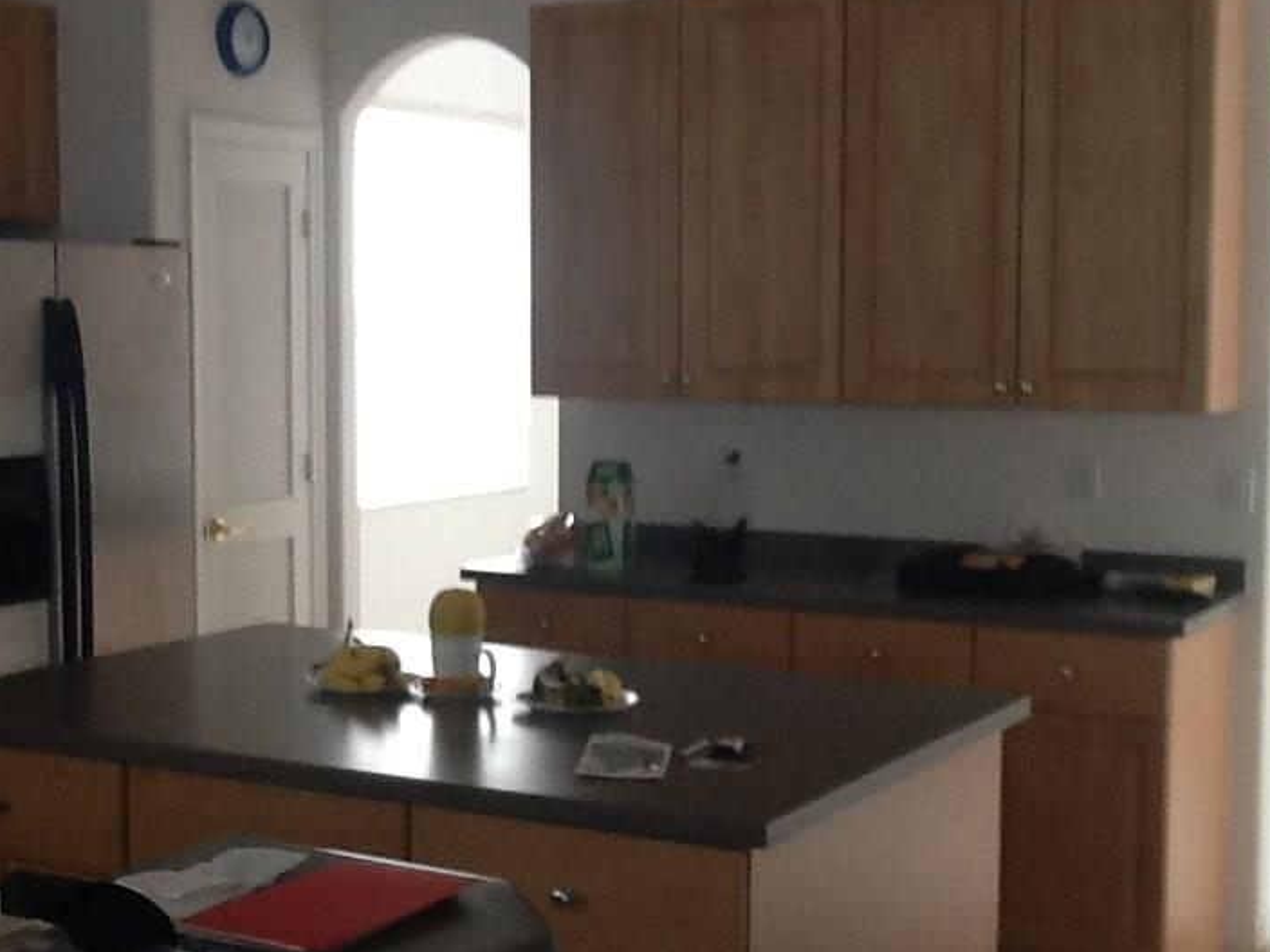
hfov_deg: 32.1
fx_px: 2201
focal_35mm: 60
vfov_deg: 24.4
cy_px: 483
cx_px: 516
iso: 64
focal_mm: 2.03
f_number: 2.4
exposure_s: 1/30
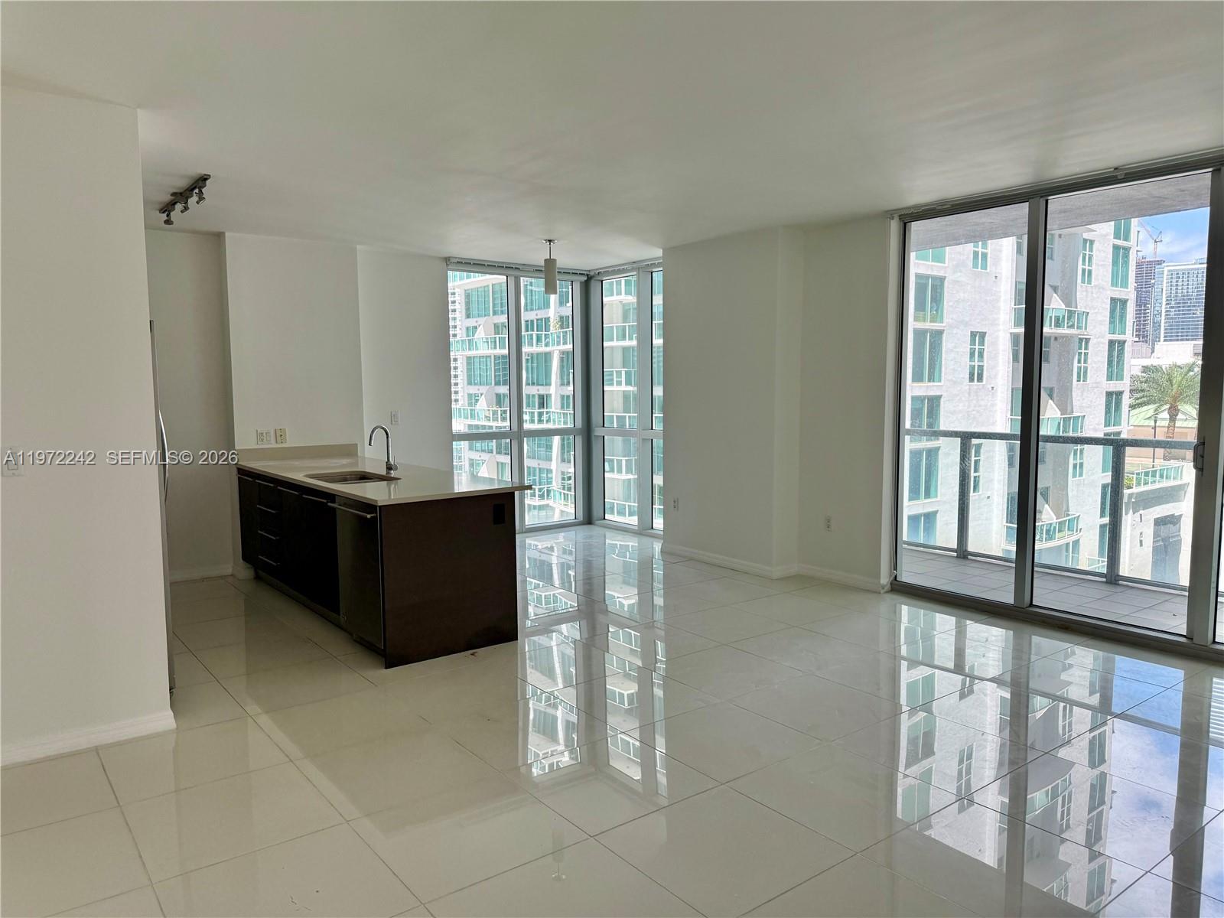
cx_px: 612
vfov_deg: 56.8
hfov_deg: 71.6
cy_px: 459
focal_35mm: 24
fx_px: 849
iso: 100
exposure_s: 1/813
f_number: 1.78
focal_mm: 6.76
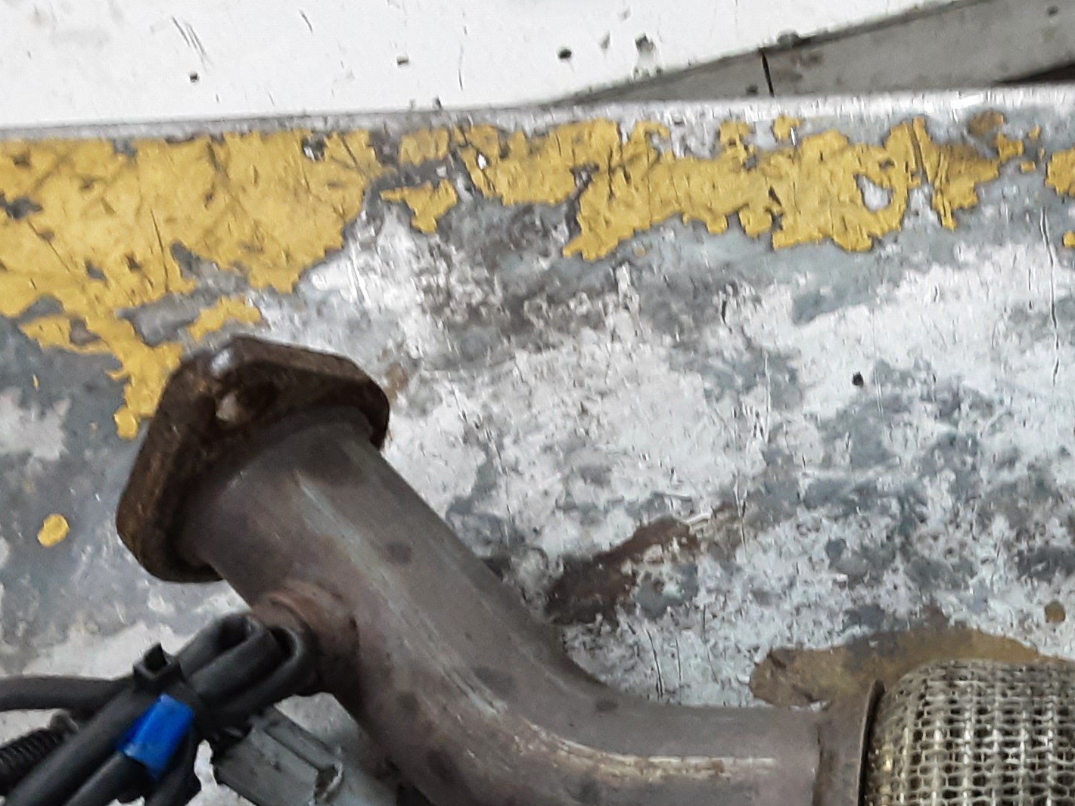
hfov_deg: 29.3
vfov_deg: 22.9
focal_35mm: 62
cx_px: 1057
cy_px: 762
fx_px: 1926
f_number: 1.9
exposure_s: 1/33
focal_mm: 2.91
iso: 160
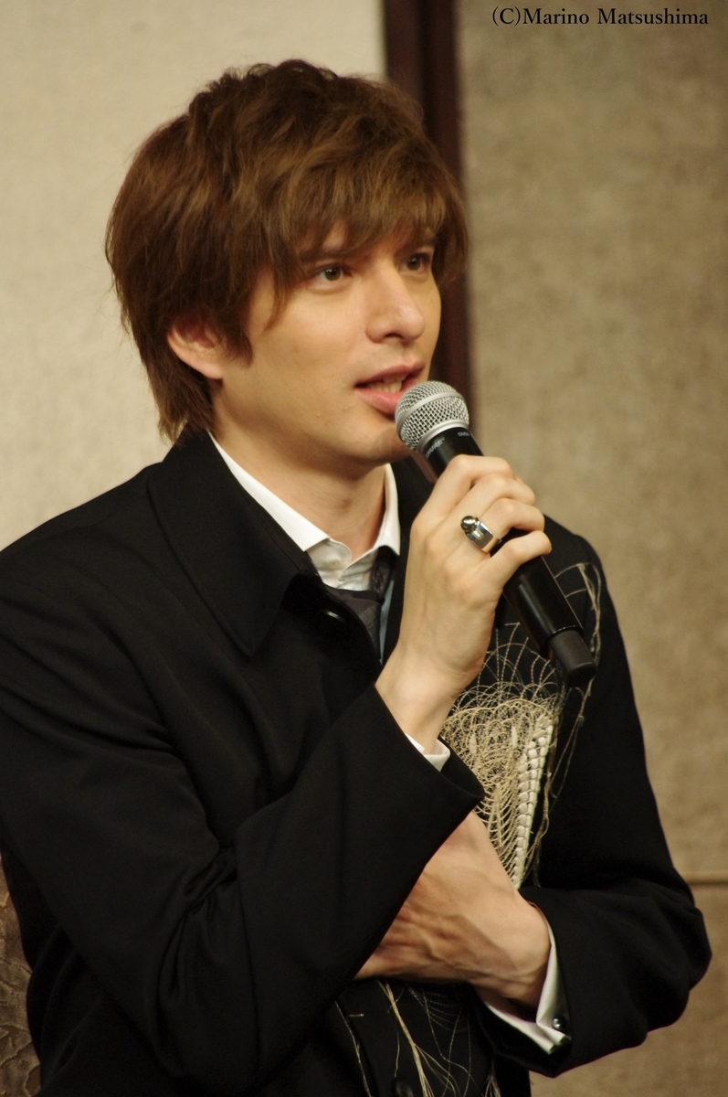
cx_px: 364
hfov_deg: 3.0
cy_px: 548
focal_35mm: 450
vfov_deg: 4.6
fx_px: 13685
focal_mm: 300
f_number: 5.8
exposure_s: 1/350
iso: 1600
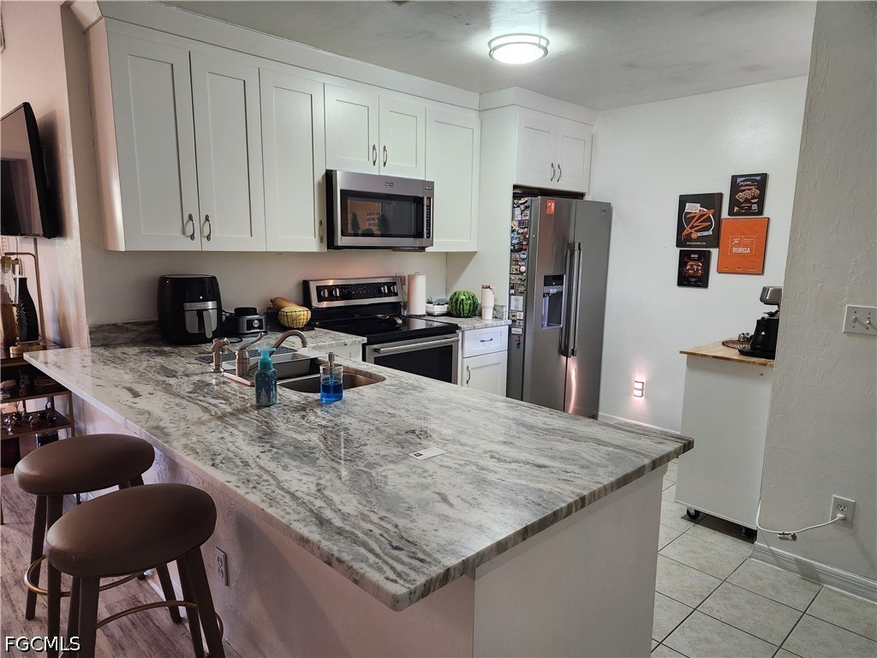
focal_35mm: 23
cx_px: 438
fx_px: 583
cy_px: 329
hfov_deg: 73.9
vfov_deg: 58.9
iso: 400
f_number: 1.8
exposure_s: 1/120
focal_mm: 5.4
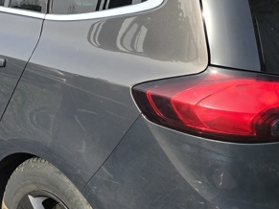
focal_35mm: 79
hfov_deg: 24.6
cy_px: 68
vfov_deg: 18.6
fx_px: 636
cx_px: 84
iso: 12
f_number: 1.7
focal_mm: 6.3
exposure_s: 1/490
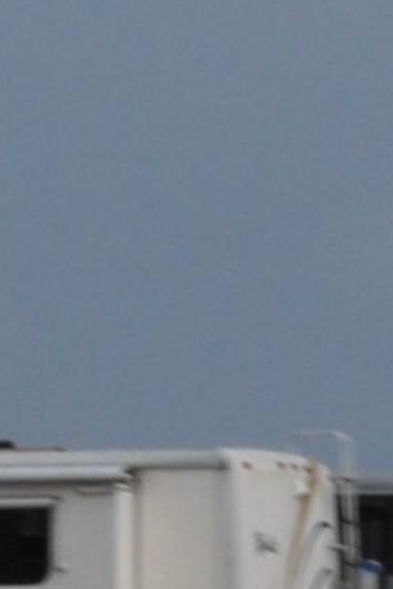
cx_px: 215
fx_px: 13268
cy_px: 673
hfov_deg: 1.7
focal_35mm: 811
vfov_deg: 2.5
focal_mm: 60
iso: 100
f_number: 22
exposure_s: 1/100
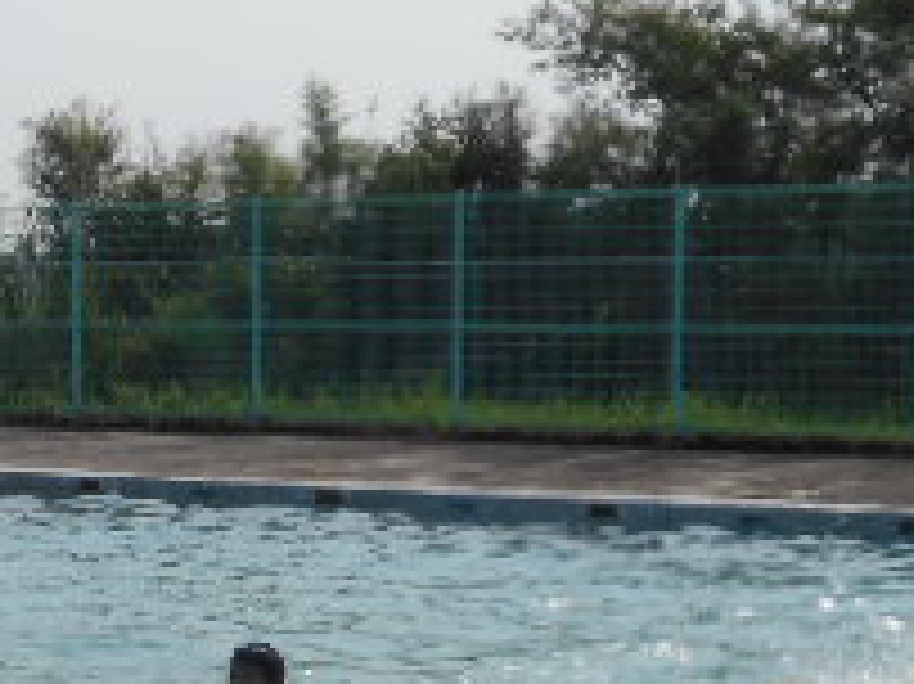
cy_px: 873
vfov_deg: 11.7
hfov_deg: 15.8
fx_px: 3246
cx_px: 63
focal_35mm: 123
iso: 80
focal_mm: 6.7
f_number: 3.9
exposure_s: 1/2000
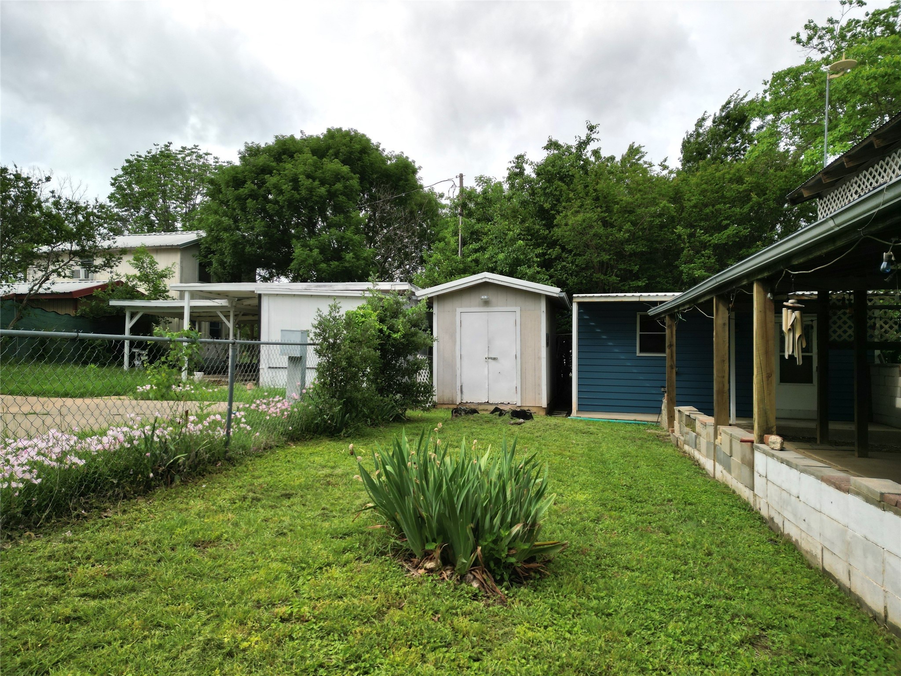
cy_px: 338
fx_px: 625
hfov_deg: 71.6
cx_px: 450
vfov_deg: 56.8
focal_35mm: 24
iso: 100
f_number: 1.7
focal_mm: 6.72
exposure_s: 1/1250
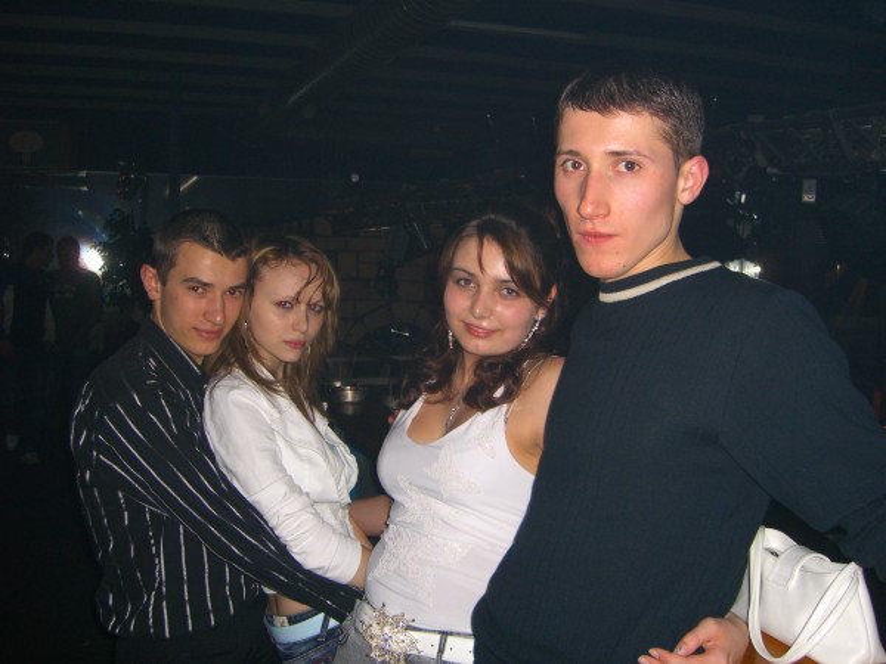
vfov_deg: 37.7
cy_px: 332
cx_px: 443
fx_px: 973
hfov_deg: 49.0
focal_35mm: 38
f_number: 2.8
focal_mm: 7.9
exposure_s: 1/60
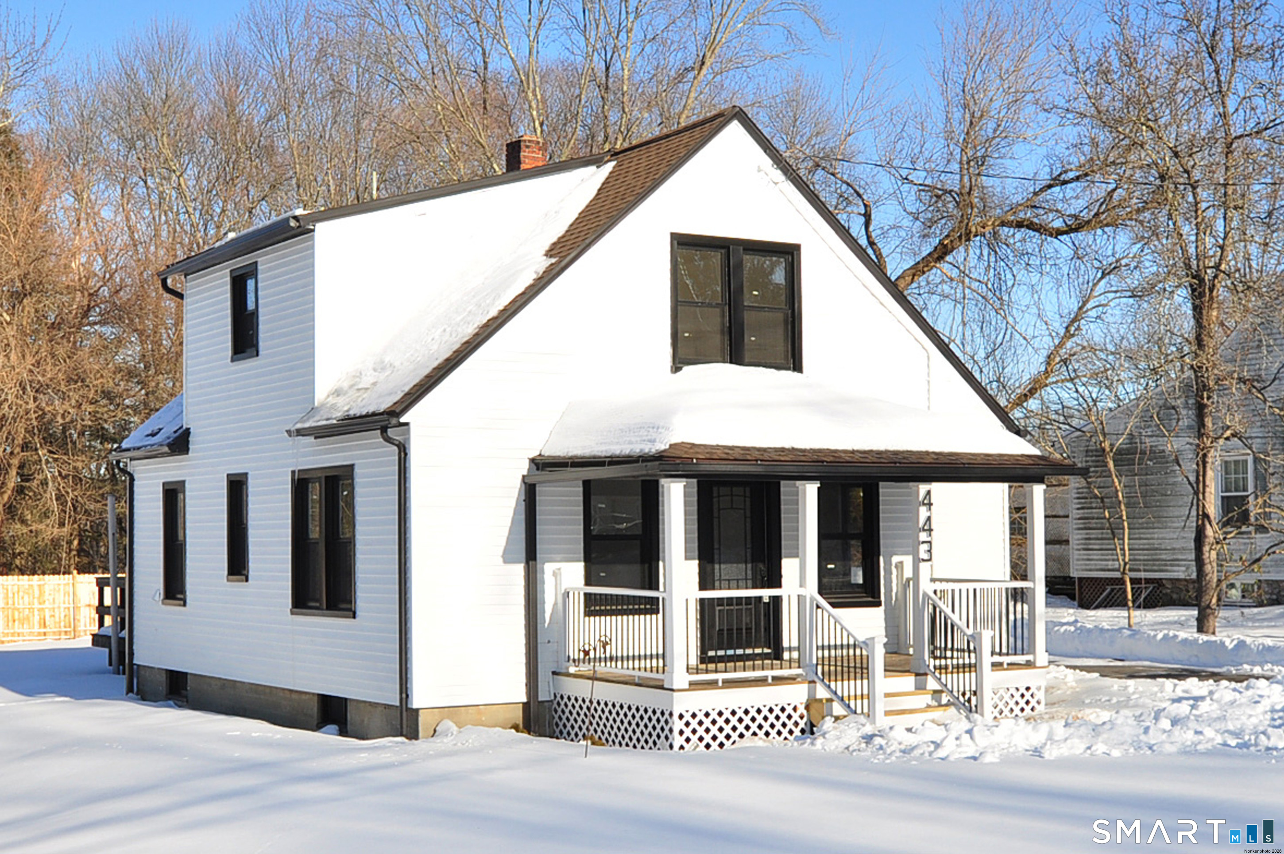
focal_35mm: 30
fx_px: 1069
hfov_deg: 62.0
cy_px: 427
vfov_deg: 43.5
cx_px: 642
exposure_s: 1/320
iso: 200
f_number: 8
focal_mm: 20
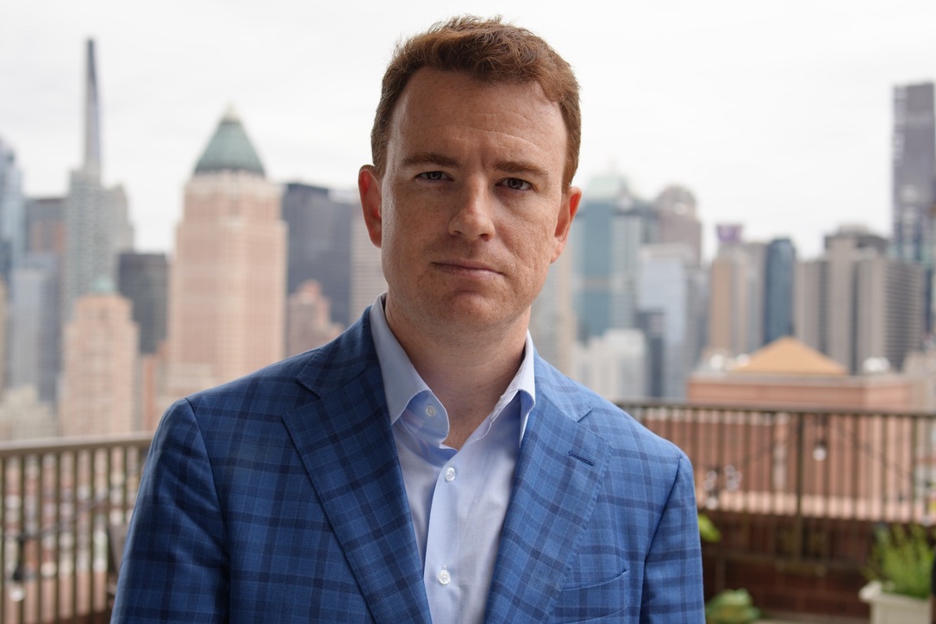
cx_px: 468
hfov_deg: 37.9
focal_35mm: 52
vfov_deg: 25.8
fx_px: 1365
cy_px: 312
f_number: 4.5
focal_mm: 35
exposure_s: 1/1000
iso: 100
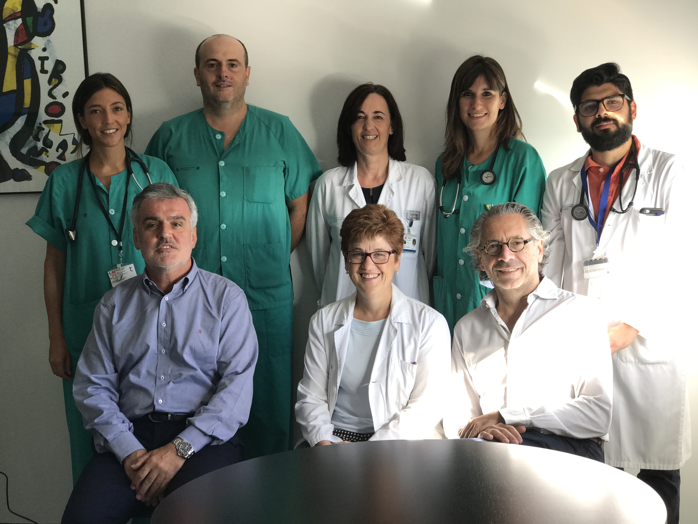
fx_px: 1149
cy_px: 262
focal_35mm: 57
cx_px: 349
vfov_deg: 25.7
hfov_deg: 33.8
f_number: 2.8
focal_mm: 6.6
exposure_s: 1/50
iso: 50
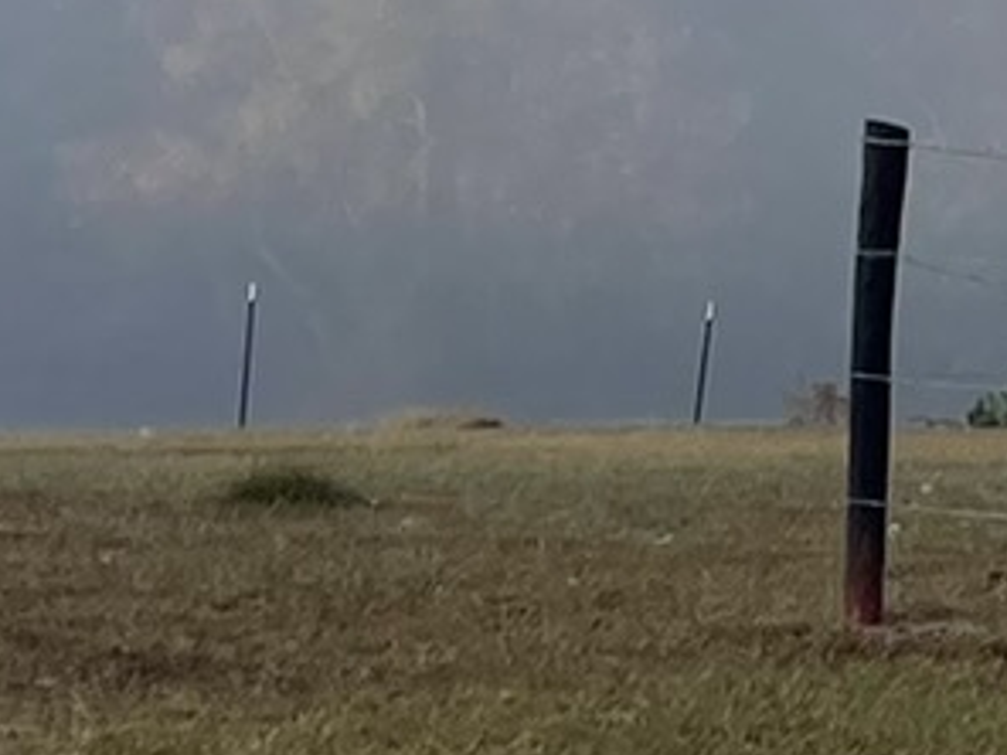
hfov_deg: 10.4
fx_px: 5236
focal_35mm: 180
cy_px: -888
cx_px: 1708
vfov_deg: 7.8
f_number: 1.6
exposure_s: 1/1597
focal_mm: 5.1
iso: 32
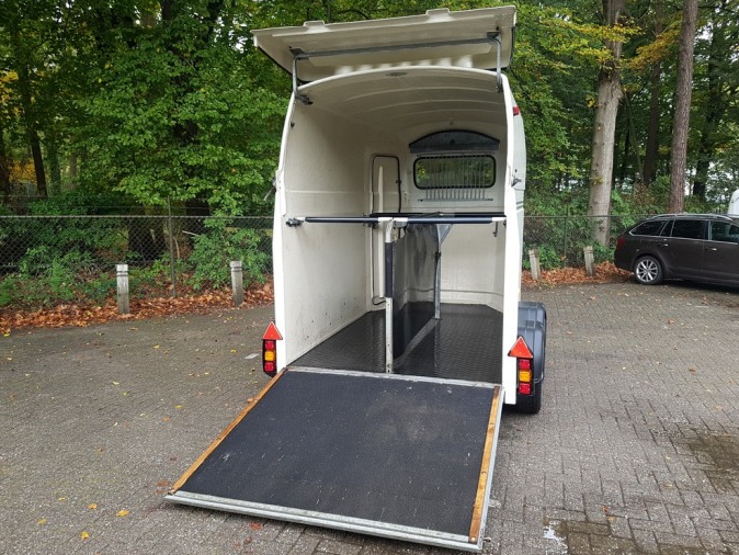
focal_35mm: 27
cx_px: 378
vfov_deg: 51.4
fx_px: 577
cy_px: 281
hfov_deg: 65.3
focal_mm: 4.2
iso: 80
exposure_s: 1/100
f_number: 1.7
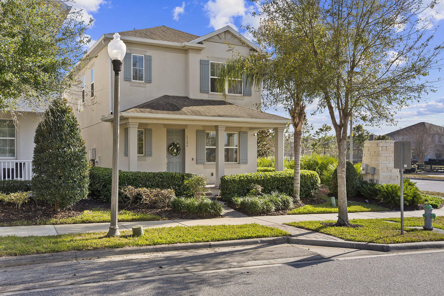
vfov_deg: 37.9
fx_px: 432
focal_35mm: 35
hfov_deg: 54.4
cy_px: 148
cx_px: 222
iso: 80
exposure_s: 1/8
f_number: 9
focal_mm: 35
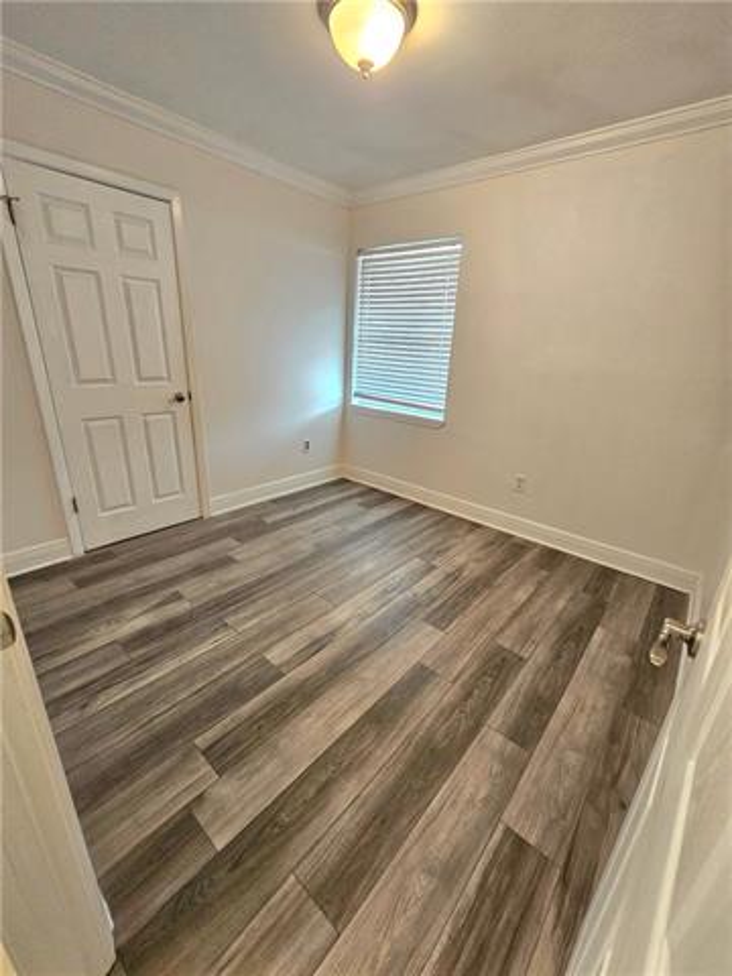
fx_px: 367
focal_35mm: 13
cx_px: 366
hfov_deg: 89.9
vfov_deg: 106.2
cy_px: 488
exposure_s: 1/60.2
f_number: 2.2
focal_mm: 2.2
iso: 320
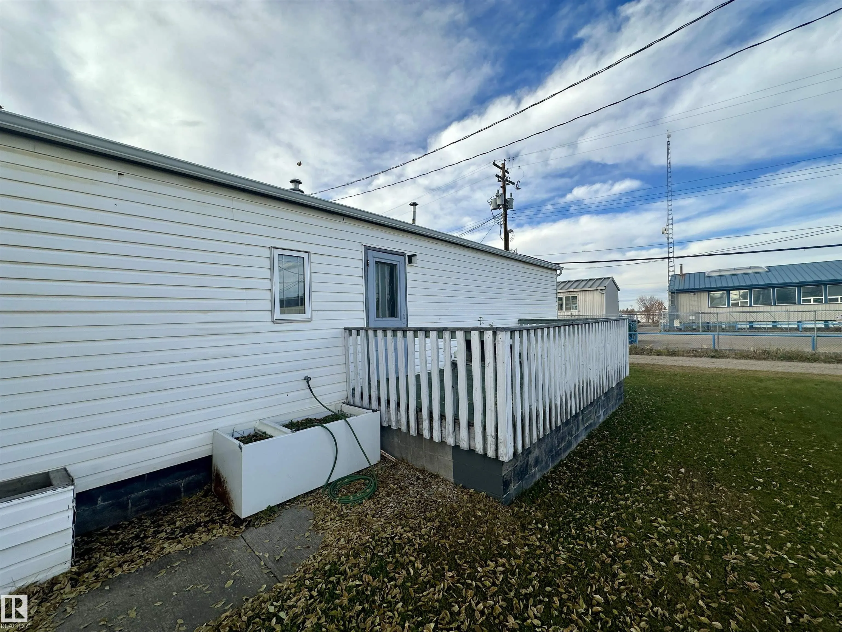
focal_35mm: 14
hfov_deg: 102.1
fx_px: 341
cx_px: 421
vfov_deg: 85.7
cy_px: 316
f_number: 2.2
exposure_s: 1/849
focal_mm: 2.22
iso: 40
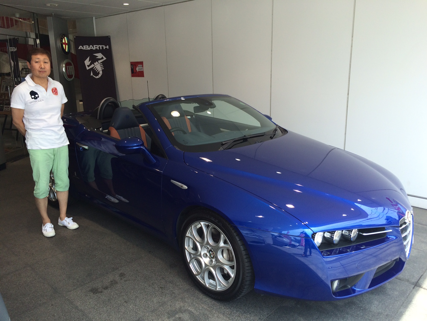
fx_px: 358
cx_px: 214
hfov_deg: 61.7
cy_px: 160
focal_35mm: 29
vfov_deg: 48.2
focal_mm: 4.15
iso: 32
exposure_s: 1/253
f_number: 2.2
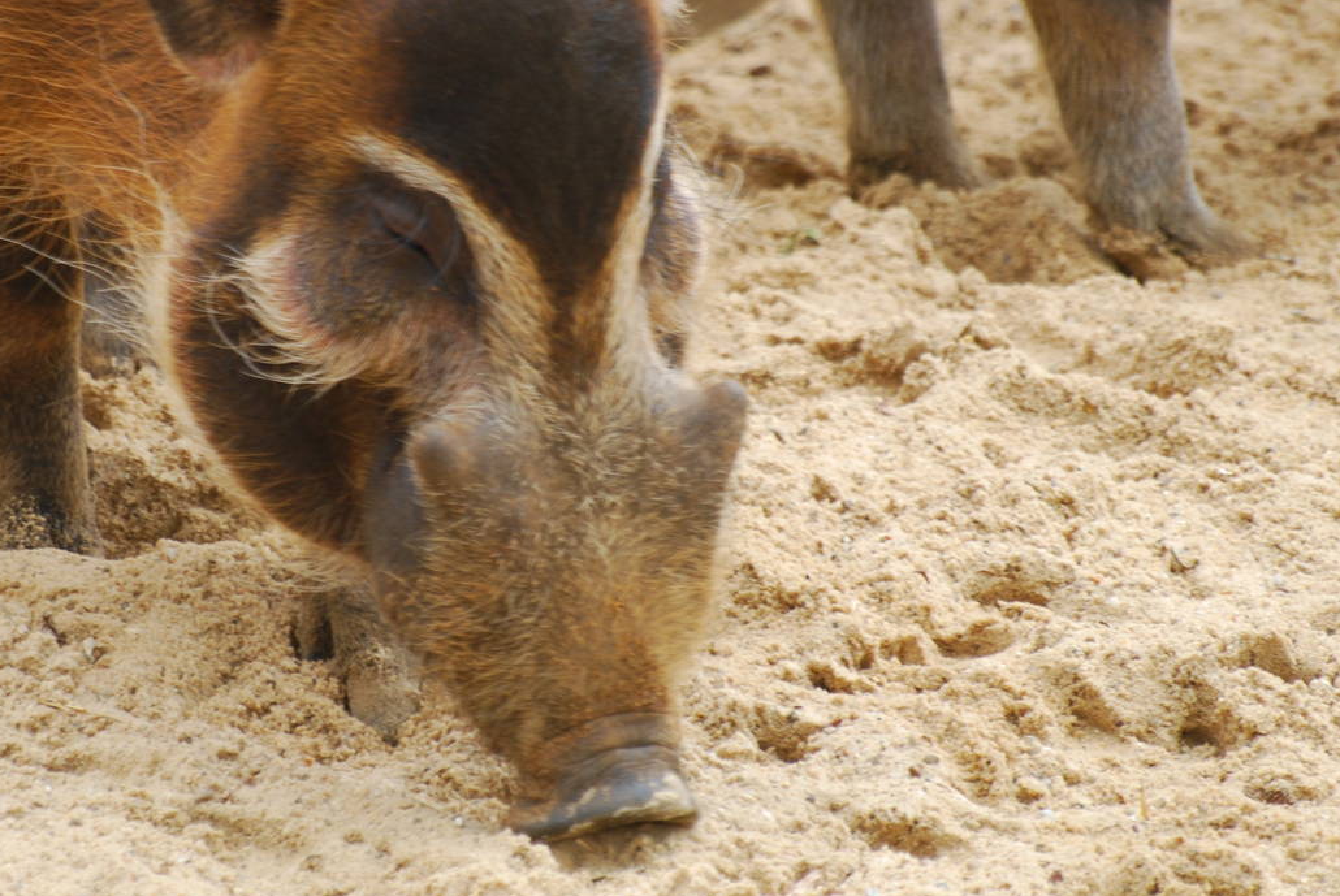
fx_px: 26044
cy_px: 289
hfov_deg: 2.9
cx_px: 448
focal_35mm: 699
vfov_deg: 2.0
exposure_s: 1/125
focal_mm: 300
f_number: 5.6
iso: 220
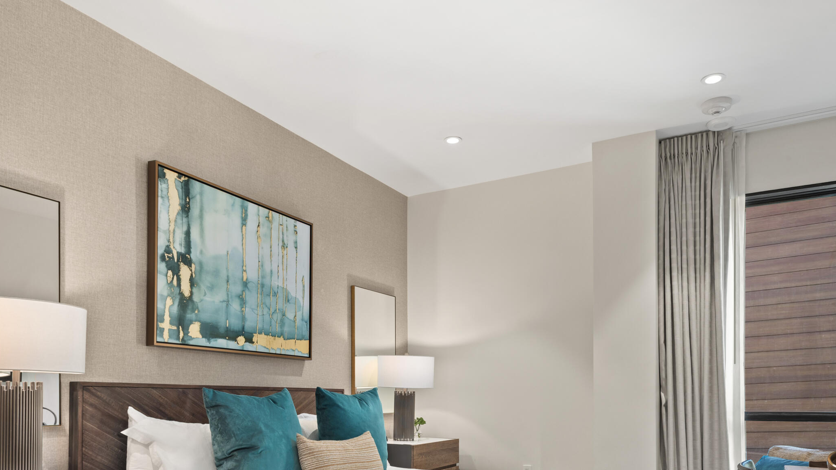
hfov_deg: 66.1
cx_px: 424
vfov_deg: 38.3
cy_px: 393
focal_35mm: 29
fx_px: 643
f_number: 7.1
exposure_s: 1/2.5
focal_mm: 19
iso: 400
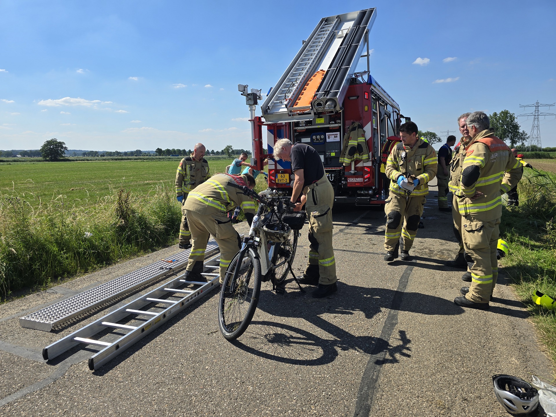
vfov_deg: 58.9
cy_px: 208
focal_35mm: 23
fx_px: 369
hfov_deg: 73.9
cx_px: 278
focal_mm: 6.3
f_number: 1.7
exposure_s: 1/907
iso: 12
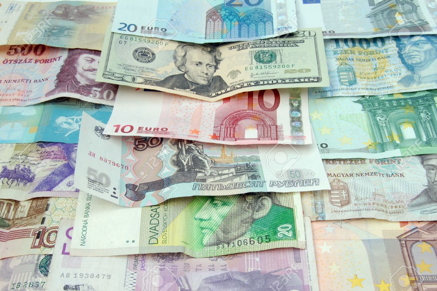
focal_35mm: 57
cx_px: 218
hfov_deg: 35.1
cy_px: 146
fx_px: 691
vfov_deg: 23.7
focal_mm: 38
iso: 400
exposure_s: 1/13
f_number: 25
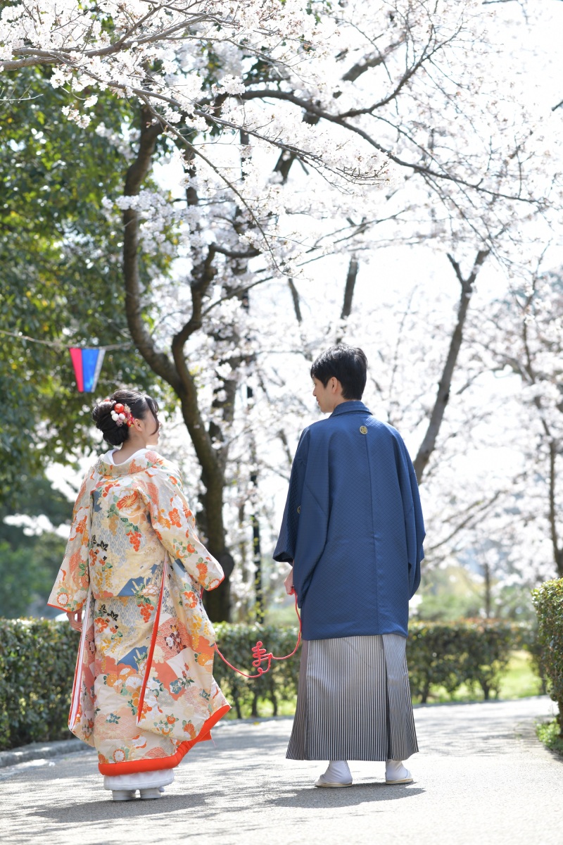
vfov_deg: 19.5
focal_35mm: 105
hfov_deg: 13.0
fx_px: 2463
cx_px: 282
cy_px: 422
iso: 100
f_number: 3.2
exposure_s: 1/320
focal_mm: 105
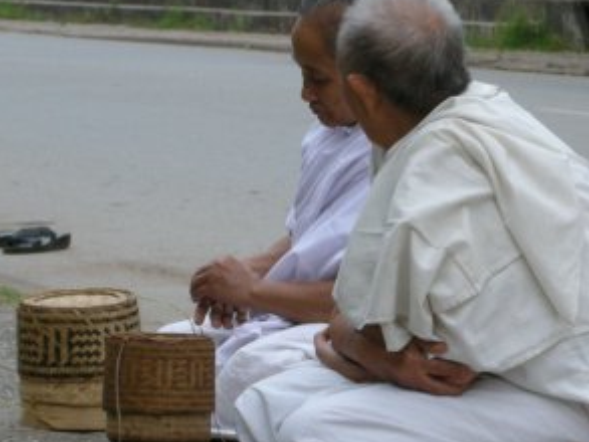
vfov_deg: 5.4
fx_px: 4681
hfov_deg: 7.2
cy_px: 199
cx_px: 462
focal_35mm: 275
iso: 122
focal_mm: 26.3
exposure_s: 1/8
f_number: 5.3
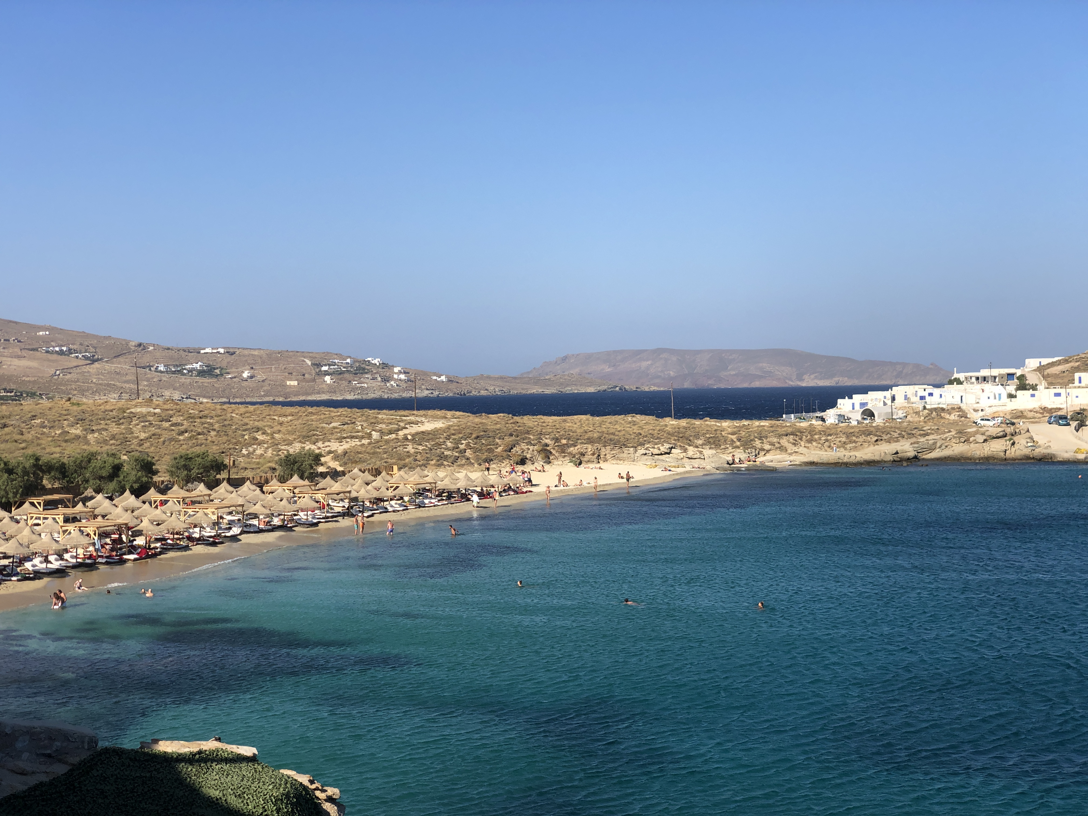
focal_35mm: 52
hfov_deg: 36.8
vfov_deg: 28.0
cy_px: 408
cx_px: 544
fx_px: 1634
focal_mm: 6
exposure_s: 1/1230
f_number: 2.4
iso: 16
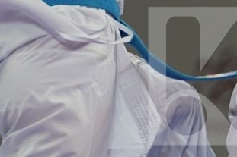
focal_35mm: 1146
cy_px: -193
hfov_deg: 1.8
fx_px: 7540
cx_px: 219
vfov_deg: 1.2
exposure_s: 1/1000
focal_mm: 198
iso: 1250
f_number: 2.8
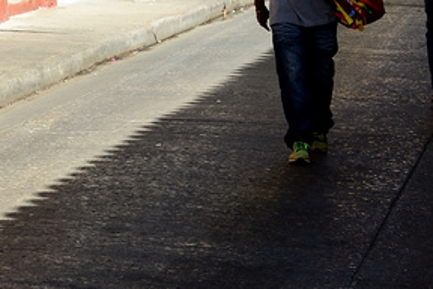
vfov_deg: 6.3
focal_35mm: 202
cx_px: -365
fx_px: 2429
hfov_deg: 9.6
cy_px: -512
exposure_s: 1/250
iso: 100
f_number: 8
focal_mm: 36
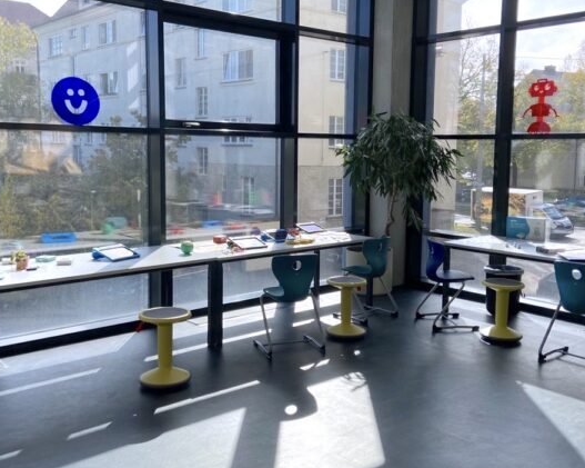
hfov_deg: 49.1
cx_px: 302
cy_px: 211
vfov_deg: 40.1
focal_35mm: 37
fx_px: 640
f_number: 1.8
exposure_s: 1/1114
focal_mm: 4.25
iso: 32
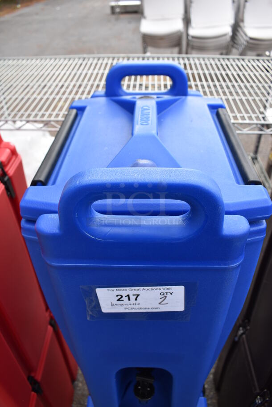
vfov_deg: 67.3
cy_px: 204
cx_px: 136
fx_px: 306
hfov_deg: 48.0
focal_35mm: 27
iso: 280
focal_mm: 18
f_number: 5.6
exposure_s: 1/250
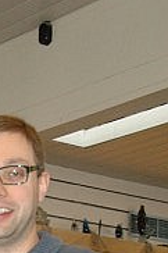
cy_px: 405
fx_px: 1078
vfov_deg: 12.6
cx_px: -108
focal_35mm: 154
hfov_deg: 8.6
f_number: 5
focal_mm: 31
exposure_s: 1/60
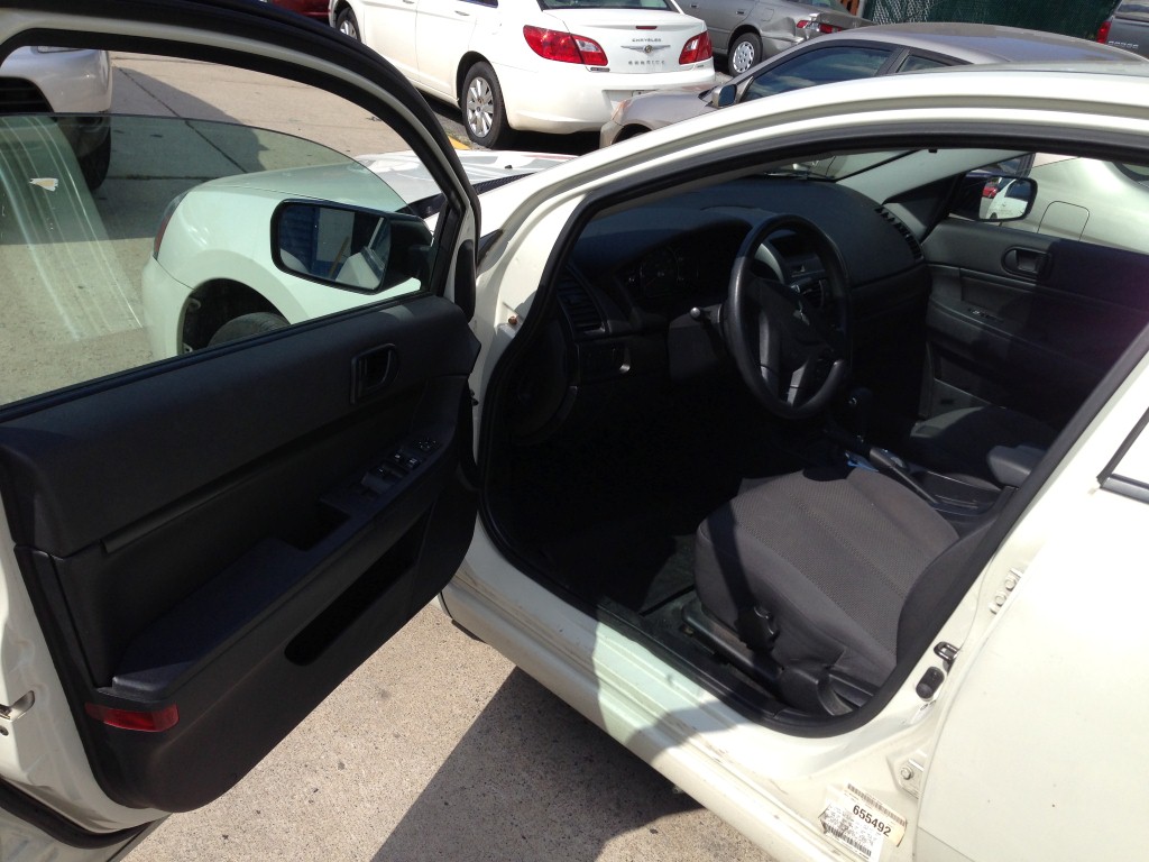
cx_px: 574
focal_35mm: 33
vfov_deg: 42.9
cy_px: 431
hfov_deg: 55.4
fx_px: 1095
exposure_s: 1/968
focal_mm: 4.13
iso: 50
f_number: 2.4
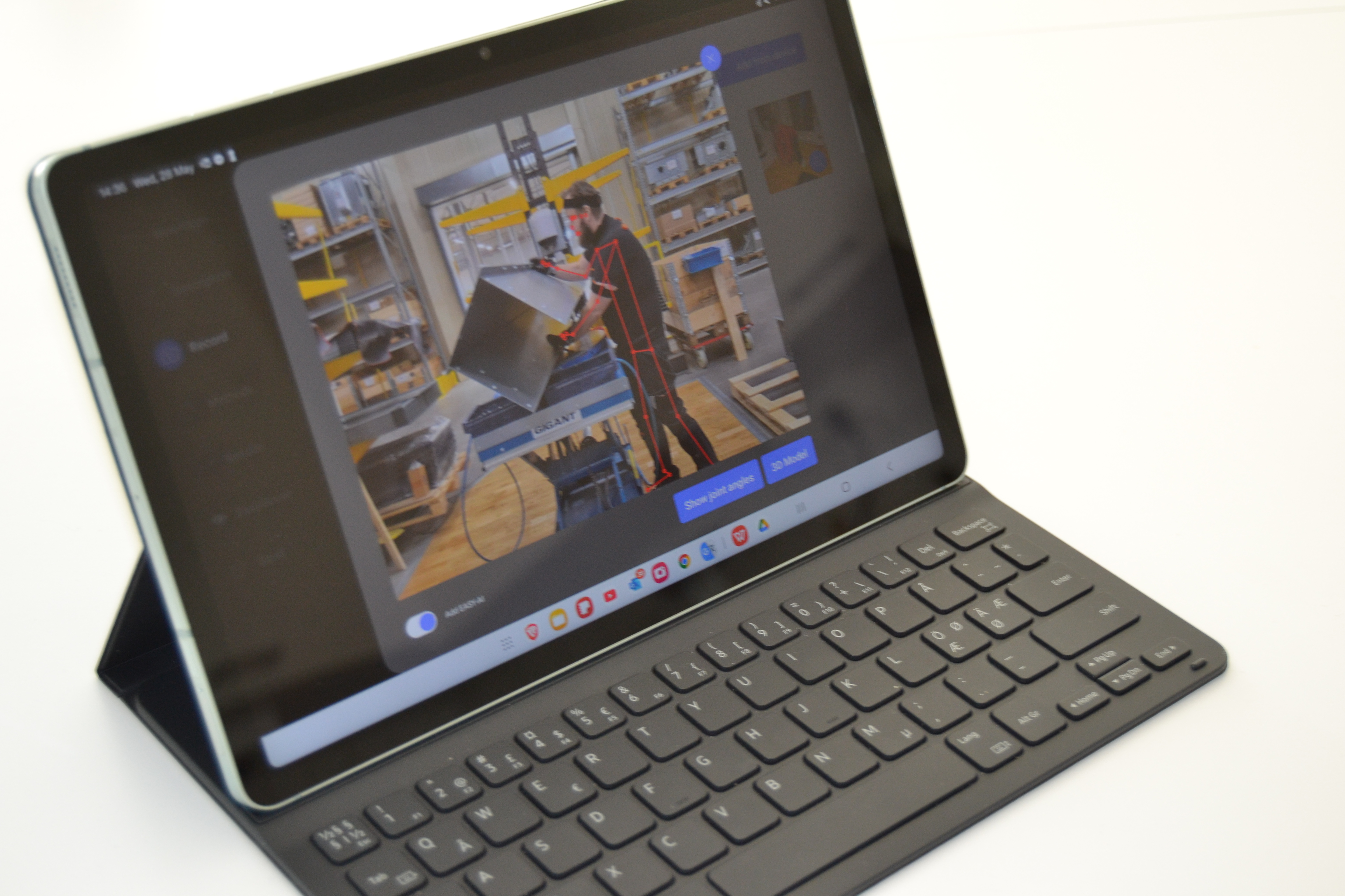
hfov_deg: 35.1
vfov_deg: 23.8
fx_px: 2129
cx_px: 672
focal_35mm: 57
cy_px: 448
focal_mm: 38
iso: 640
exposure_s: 1/60
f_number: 4.8
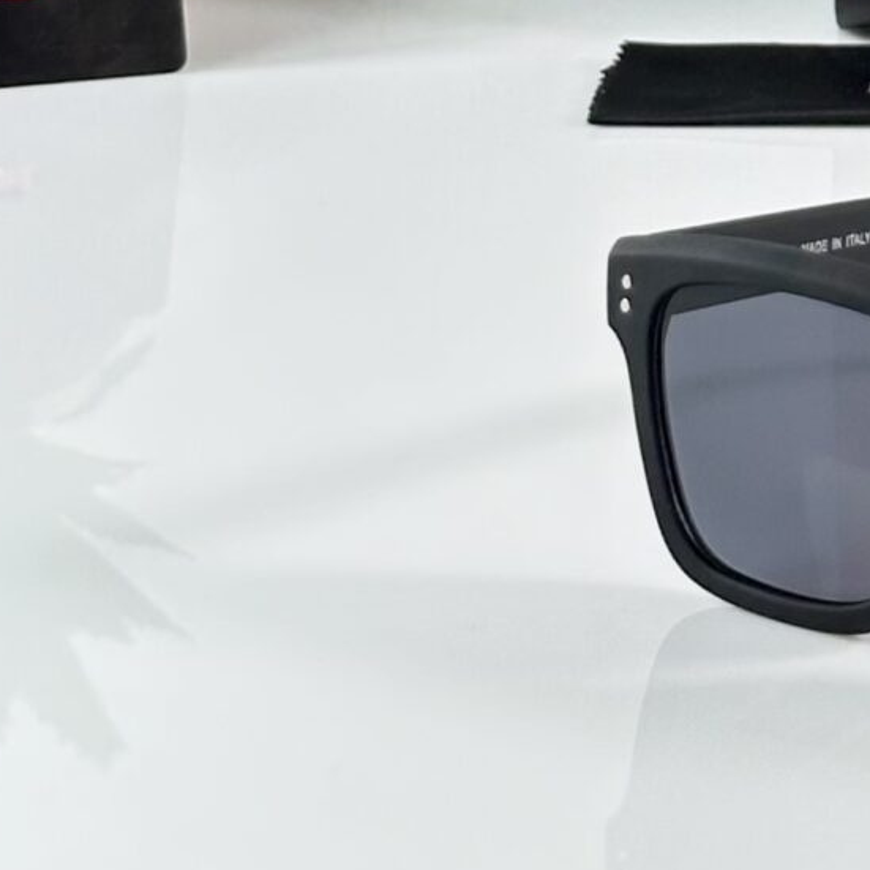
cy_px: -698
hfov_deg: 8.7
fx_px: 5602
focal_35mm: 197
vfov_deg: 8.5
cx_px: 1138
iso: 80
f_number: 1.78
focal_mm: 6.86
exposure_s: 1/100
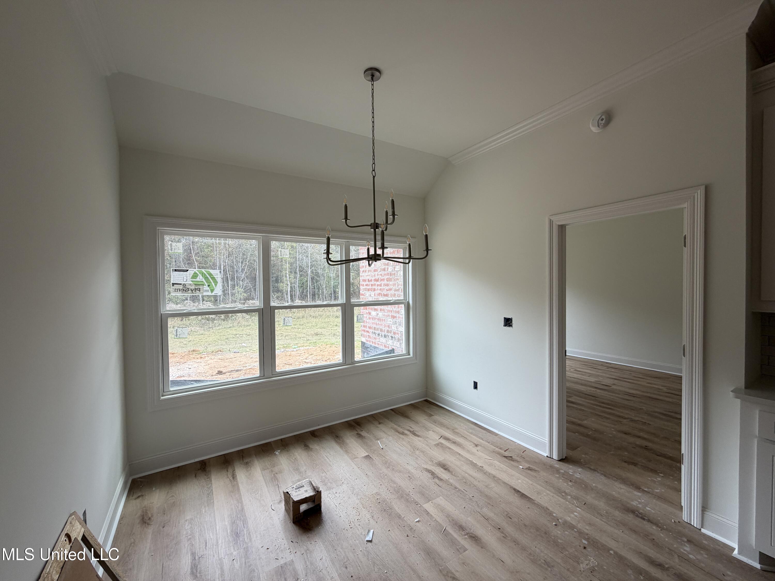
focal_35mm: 14
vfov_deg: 85.7
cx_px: 388
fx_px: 313
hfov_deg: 102.1
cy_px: 290
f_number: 2.2
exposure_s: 1/121
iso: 64
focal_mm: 2.22
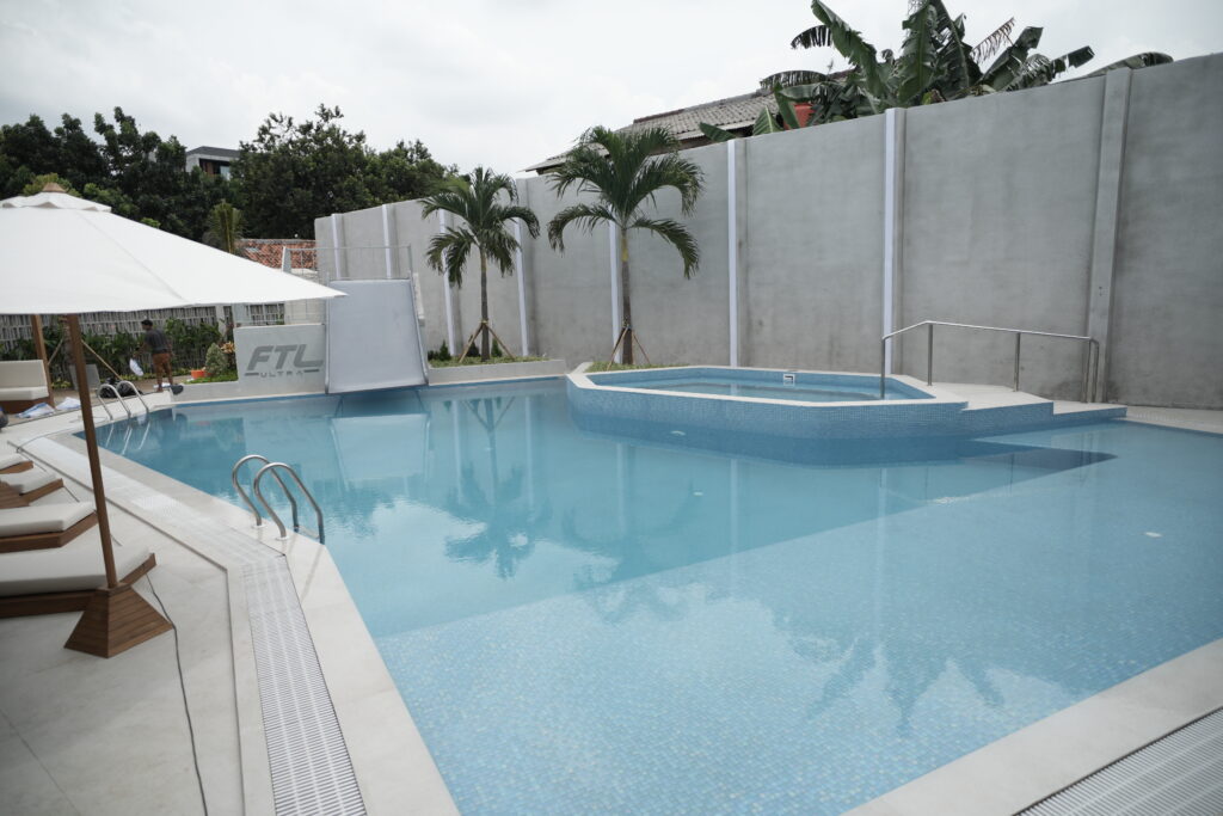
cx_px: 612
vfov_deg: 61.9
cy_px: 408
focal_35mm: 20
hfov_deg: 84.0
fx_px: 679
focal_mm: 20
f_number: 2.8
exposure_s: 1/2000
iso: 100
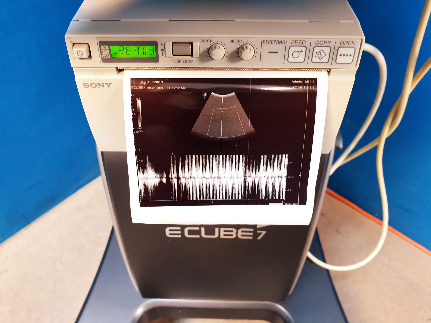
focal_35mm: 26
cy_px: 162
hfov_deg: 67.3
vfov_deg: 53.1
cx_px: 216
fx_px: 324
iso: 320
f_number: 2.4
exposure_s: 1/25
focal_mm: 4.3
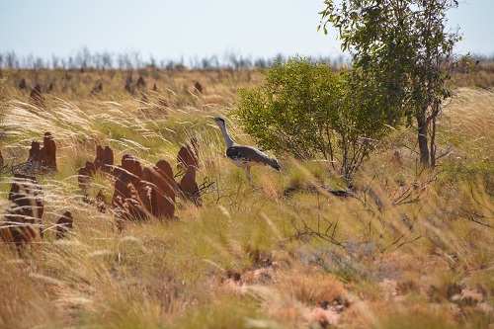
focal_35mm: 300
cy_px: 164
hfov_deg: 6.9
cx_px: 247
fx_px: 4115
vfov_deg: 4.6
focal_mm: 200
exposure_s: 1/1600
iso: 400
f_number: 6.3
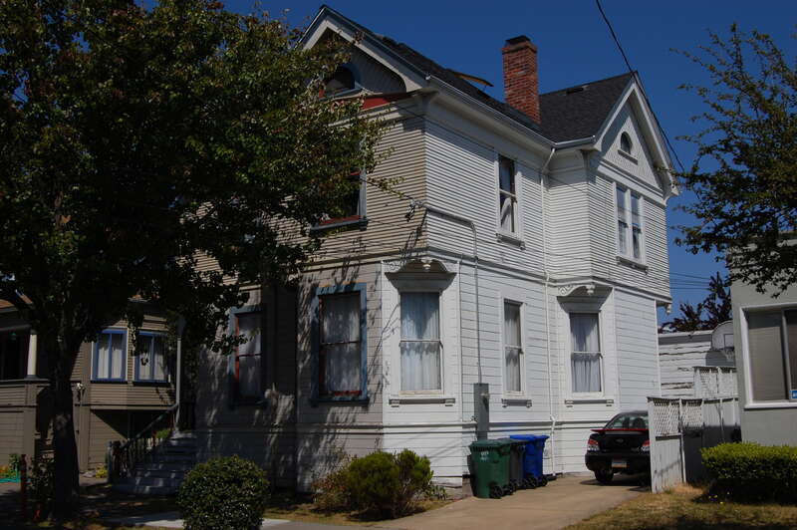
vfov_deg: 34.2
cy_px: 265
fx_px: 863
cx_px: 398
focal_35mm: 39
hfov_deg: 49.6
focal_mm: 26
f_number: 16
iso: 200
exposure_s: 1/320
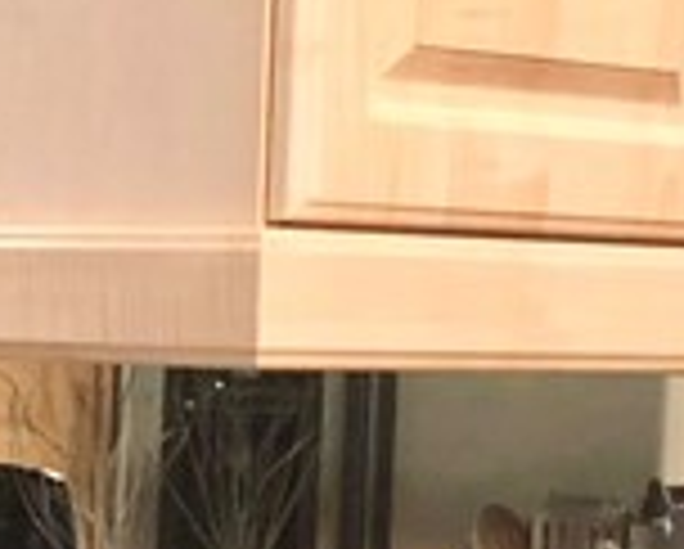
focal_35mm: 184
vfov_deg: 8.3
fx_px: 3730
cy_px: 688
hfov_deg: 10.4
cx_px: 45
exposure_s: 1/13
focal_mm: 3.99
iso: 100
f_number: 1.8
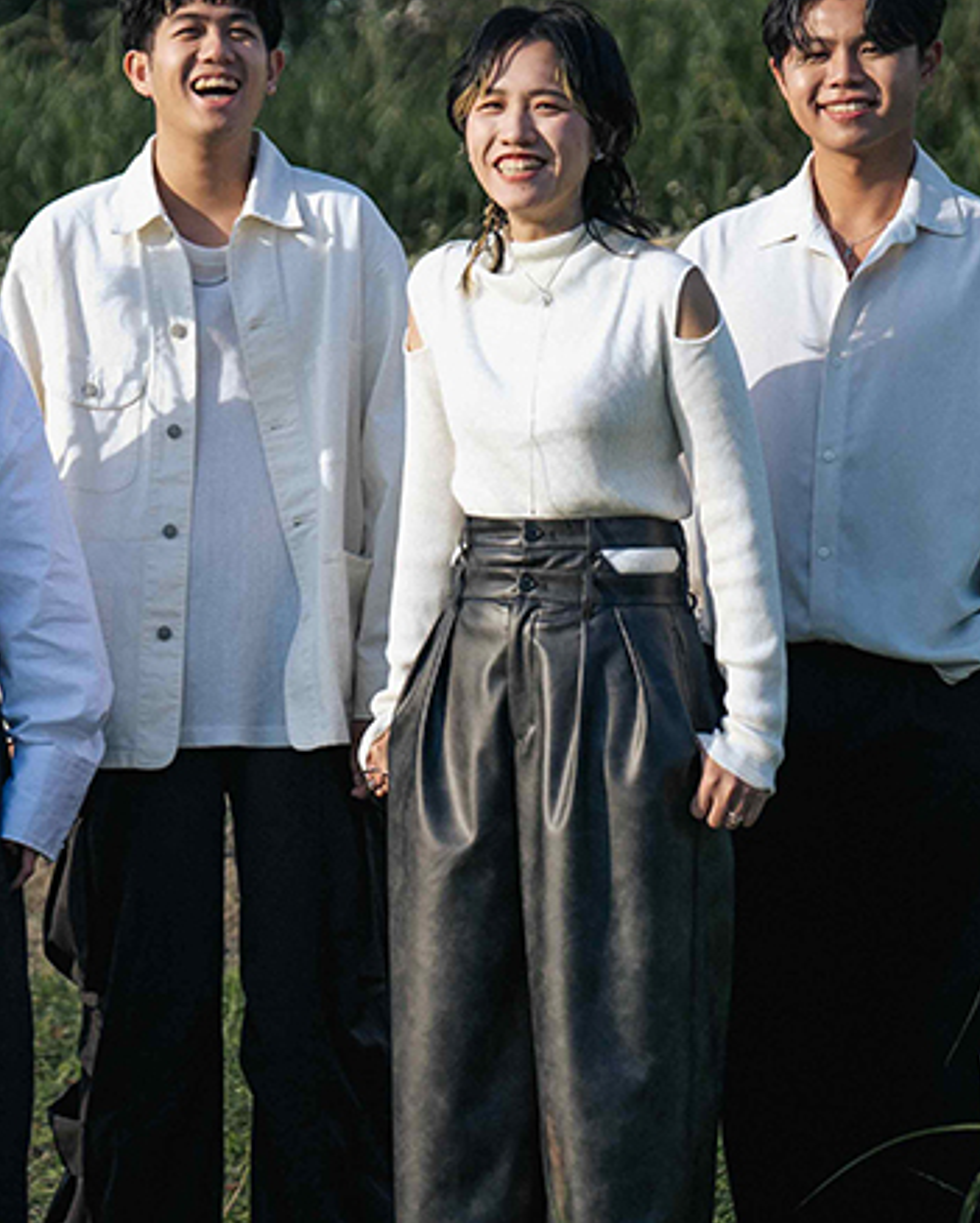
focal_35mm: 167
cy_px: 332
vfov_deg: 11.5
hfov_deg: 9.2
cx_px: 254
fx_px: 6048
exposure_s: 1/2500
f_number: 2.8
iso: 100
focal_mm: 65
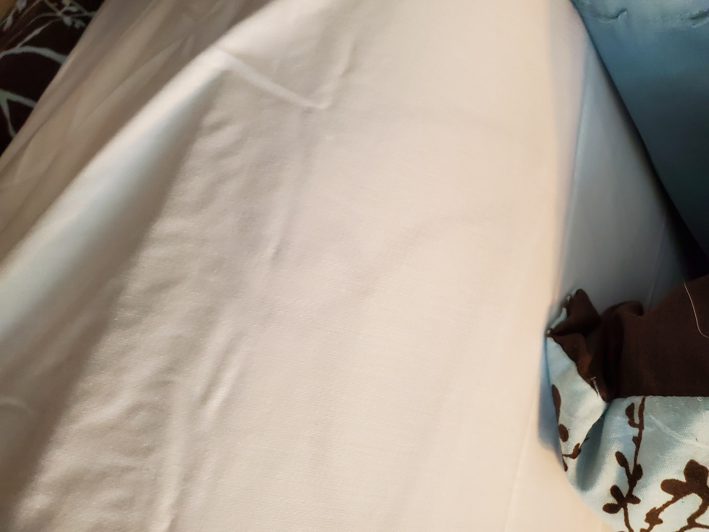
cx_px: 354
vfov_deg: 53.1
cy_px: 266
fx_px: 533
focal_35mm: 26
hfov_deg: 67.3
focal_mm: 4.3
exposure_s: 1/40
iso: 320
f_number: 2.4
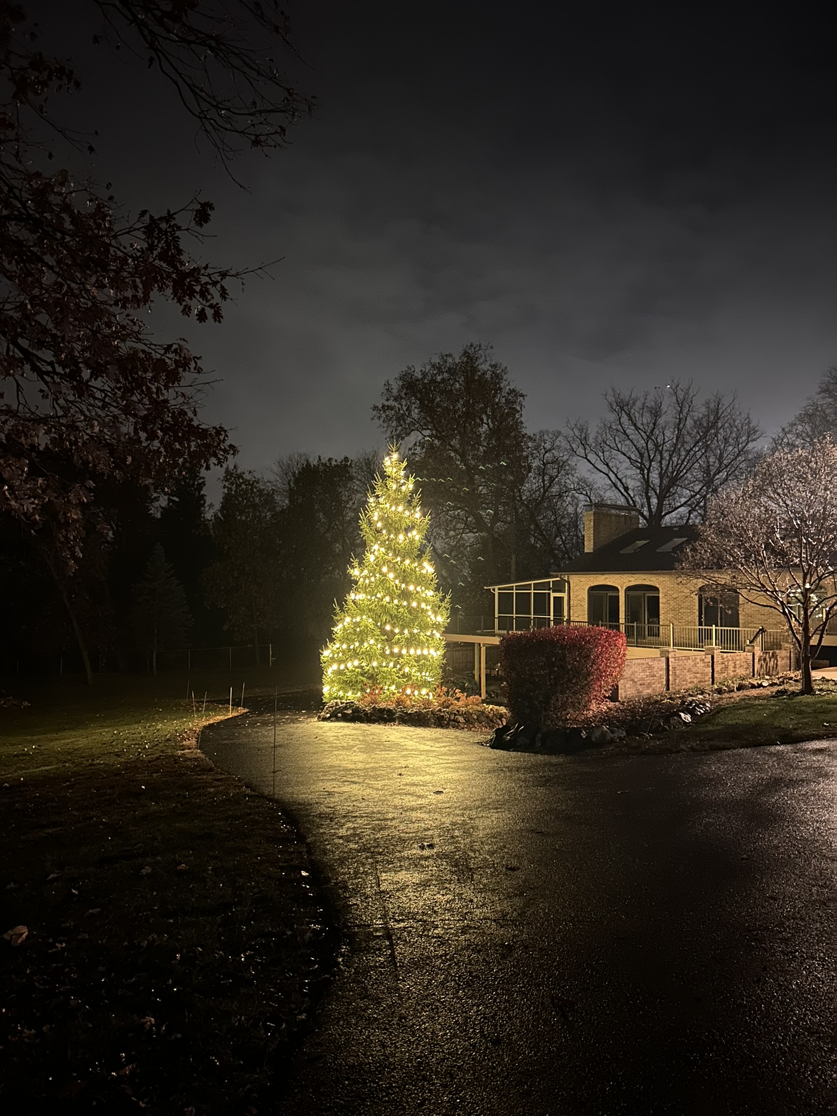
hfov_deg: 53.1
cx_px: 418
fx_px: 838
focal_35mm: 26
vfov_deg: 67.3
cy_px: 558
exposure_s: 1/5
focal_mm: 5.7
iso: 400
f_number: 1.5
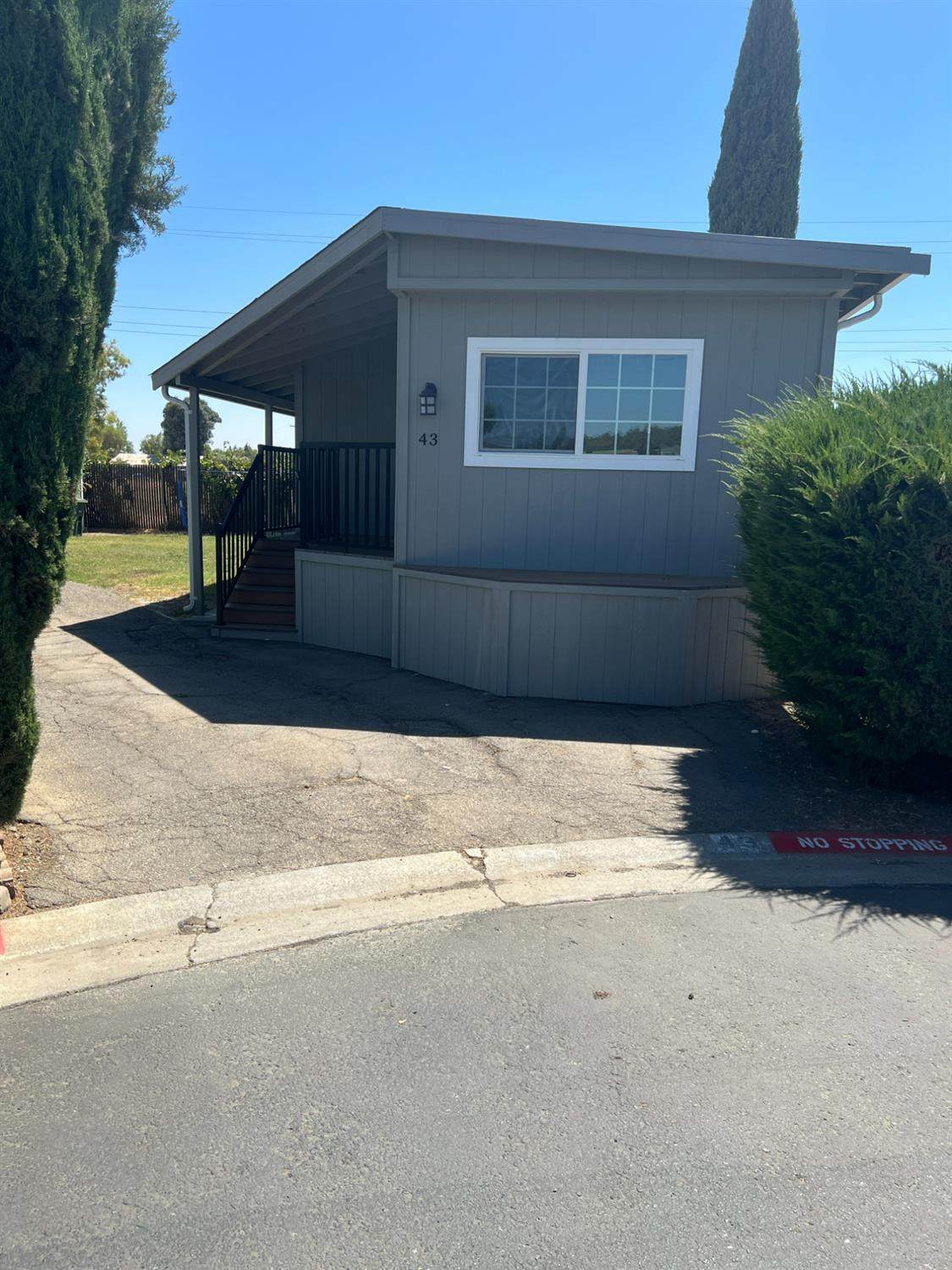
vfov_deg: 67.3
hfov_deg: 53.1
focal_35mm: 26
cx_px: 476
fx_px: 953
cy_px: 635
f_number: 1.5
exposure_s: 1/3460
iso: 50
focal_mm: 5.7
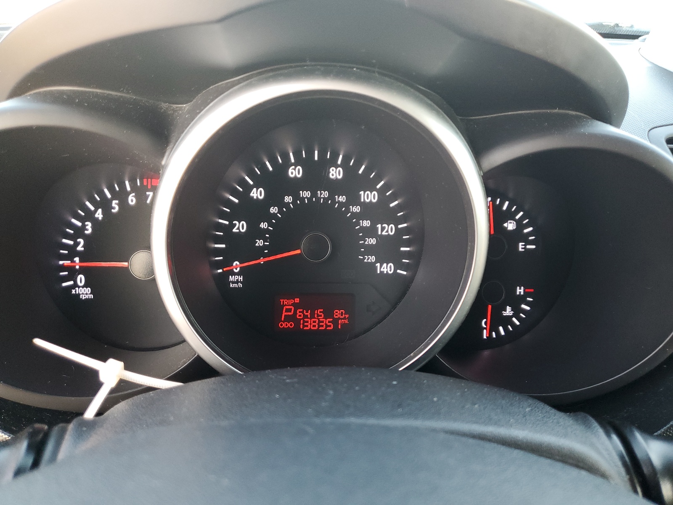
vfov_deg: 53.1
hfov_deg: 67.3
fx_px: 505
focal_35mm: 26
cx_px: 336
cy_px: 252
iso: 107
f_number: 1.5
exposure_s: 1/60.2
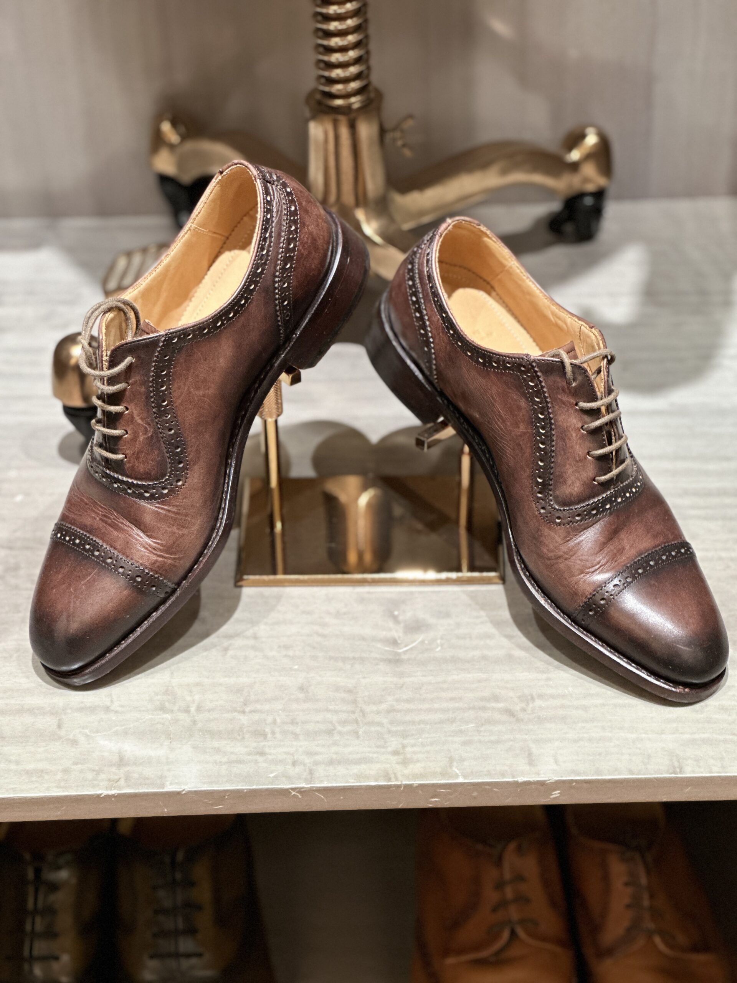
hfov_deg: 19.1
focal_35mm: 77
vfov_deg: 25.3
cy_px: 492
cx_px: 368
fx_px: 2186
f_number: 2.8
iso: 250
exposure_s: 1/33
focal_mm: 9
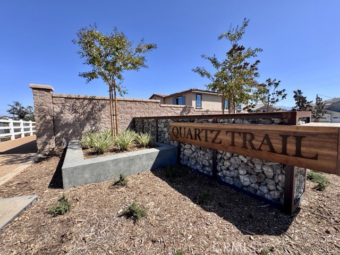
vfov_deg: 85.7
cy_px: 128
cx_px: 170
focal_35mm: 14
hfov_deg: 102.1
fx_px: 138
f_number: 2.2
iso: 40
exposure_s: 1/1506
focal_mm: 2.22
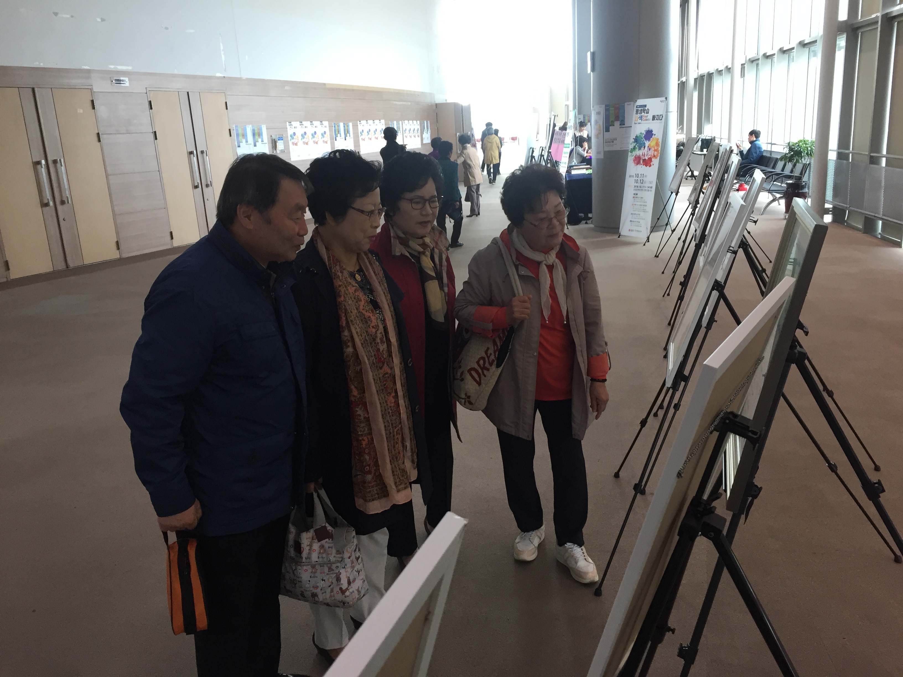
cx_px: 452
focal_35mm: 29
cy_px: 338
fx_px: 756
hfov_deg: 61.7
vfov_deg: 48.2
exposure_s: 1/30
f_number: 2.2
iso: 32
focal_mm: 4.15
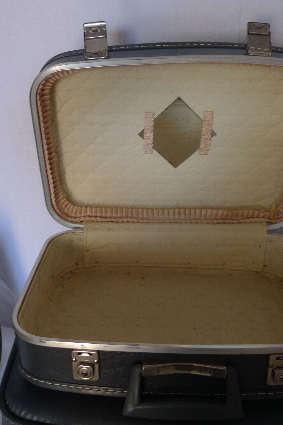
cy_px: 213
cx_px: 123
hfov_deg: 34.2
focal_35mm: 39
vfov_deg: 49.6
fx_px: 460
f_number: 2.1
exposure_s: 1/40
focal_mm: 5.9
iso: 125
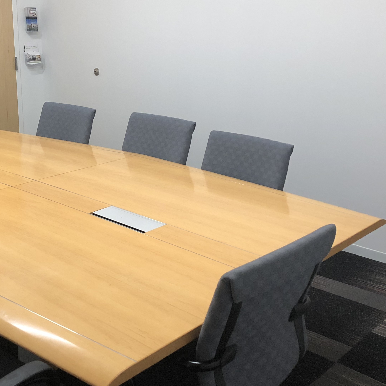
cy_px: 159
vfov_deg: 36.7
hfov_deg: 36.1
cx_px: 104
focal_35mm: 46
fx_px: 580
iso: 40
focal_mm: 3.99
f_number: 1.8
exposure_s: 1/30
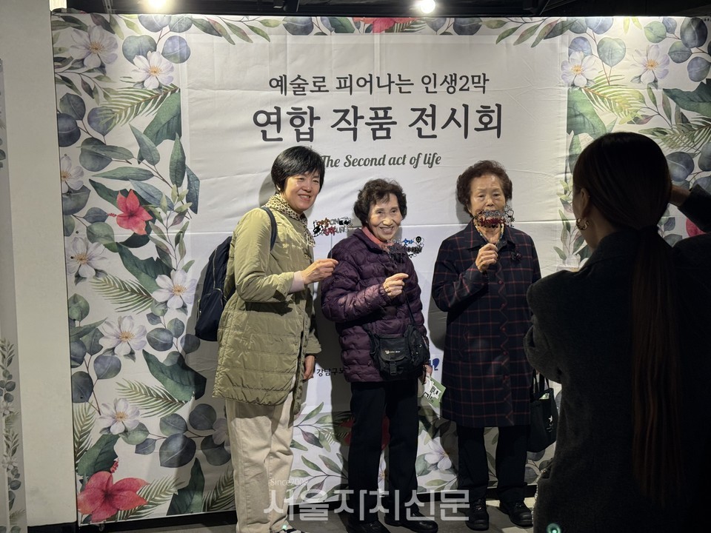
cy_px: 266
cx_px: 356
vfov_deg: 30.3
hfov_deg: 39.7
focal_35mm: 48
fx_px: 986
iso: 50
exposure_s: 1/60
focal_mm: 6.76
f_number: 1.78
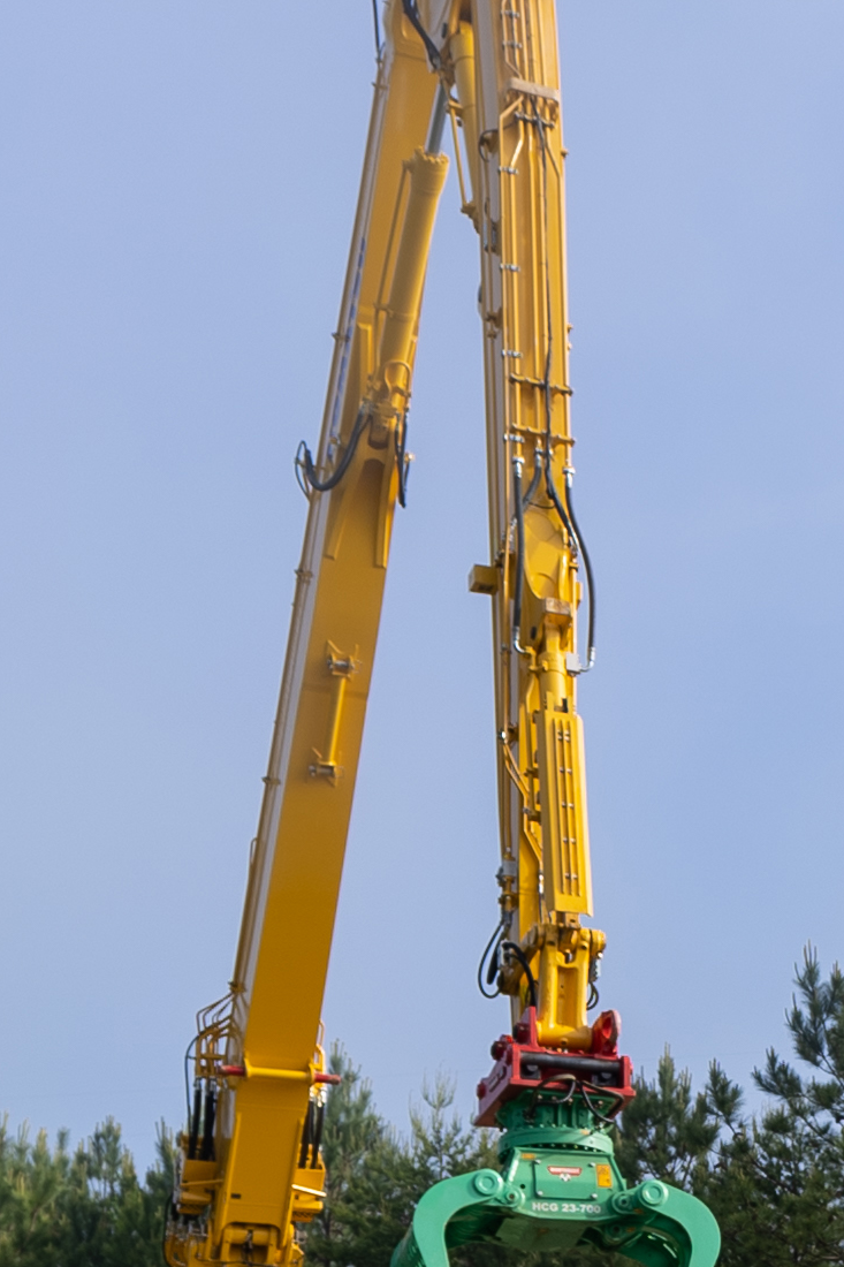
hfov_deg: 14.7
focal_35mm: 81
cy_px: 1292
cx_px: 1533
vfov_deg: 23.9
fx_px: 2849
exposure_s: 1/320
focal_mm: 21
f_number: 5
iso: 80
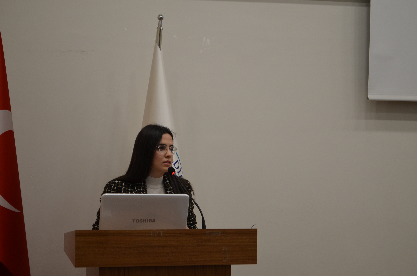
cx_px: 208
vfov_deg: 17.4
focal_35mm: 78
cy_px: 138
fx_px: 902
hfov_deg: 26.0
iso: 400
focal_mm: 52
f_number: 5.6
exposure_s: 1/60
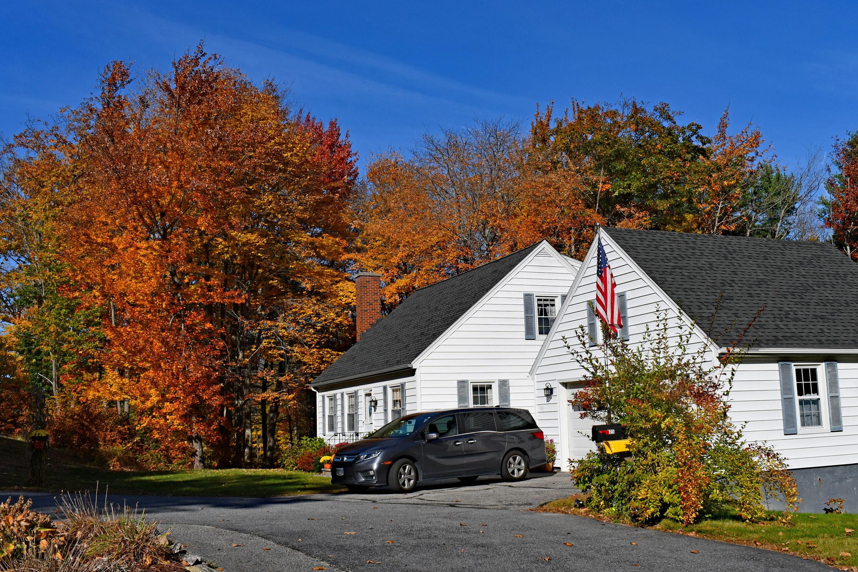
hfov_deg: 50.6
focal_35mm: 38
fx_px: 906
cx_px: 473
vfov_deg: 35.1
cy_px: 281
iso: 100
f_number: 10
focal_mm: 22
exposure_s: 1/400
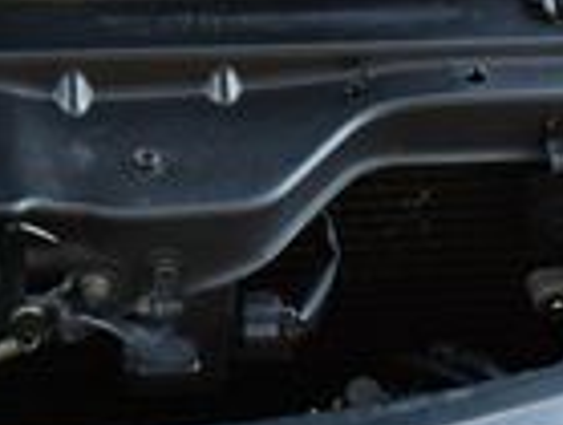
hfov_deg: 12.0
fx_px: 2593
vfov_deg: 9.0
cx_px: -174
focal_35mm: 159
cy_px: -340
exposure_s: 1/250
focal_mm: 18
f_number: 3.5
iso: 640
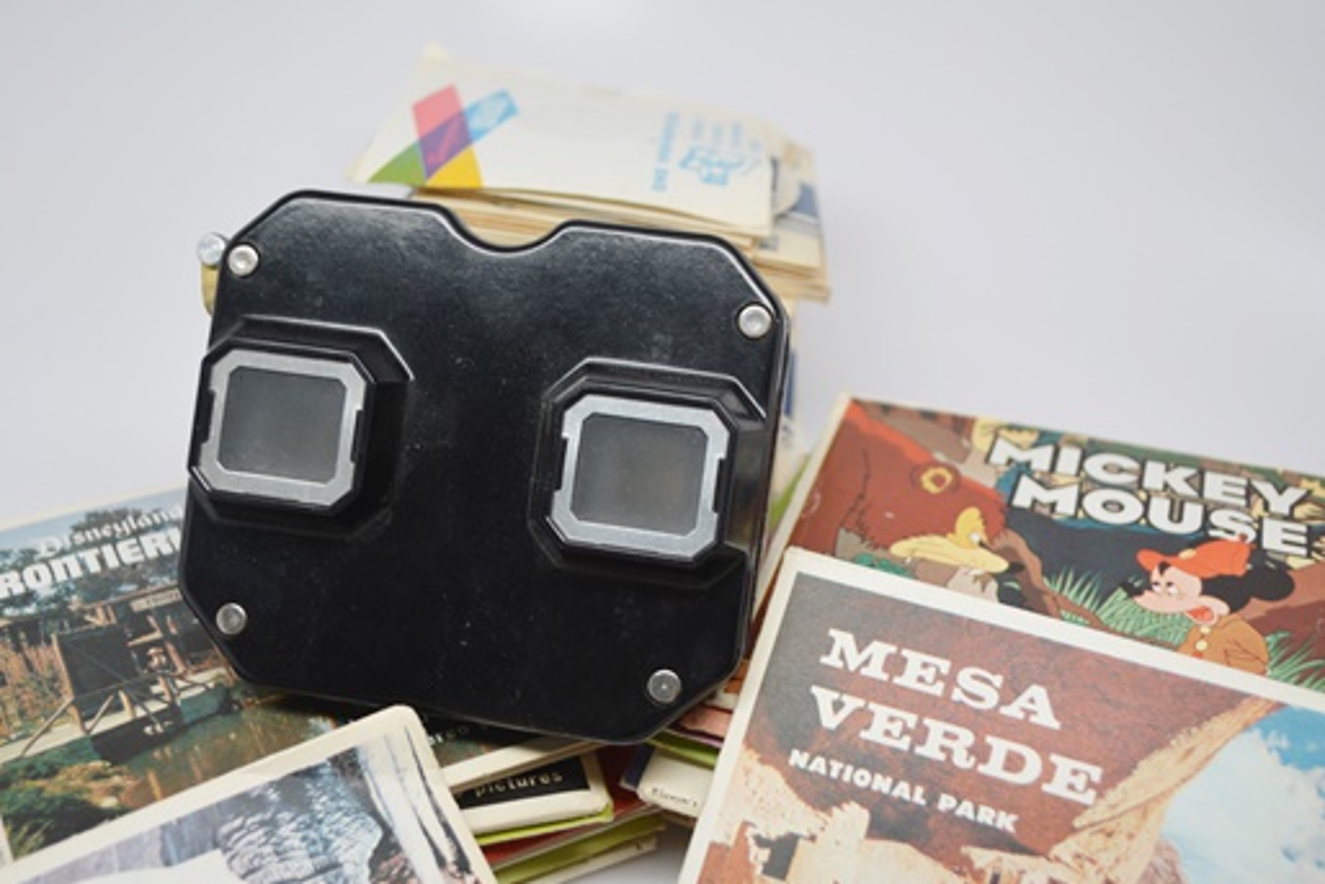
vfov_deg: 27.5
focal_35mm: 49
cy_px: 461
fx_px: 1804
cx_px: 644
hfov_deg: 40.3
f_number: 4.5
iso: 400
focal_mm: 28
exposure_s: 1/60
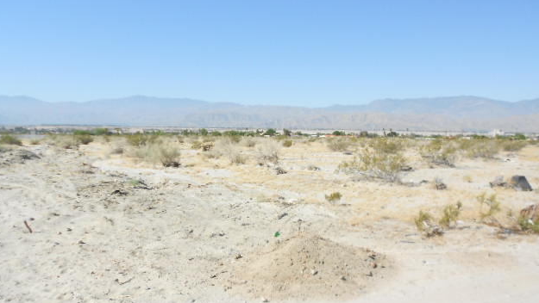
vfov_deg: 40.1
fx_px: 415
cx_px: 270
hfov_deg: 66.1
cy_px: 176
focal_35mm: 29
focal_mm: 4.6
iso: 80
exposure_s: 1/1000
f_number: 3.2
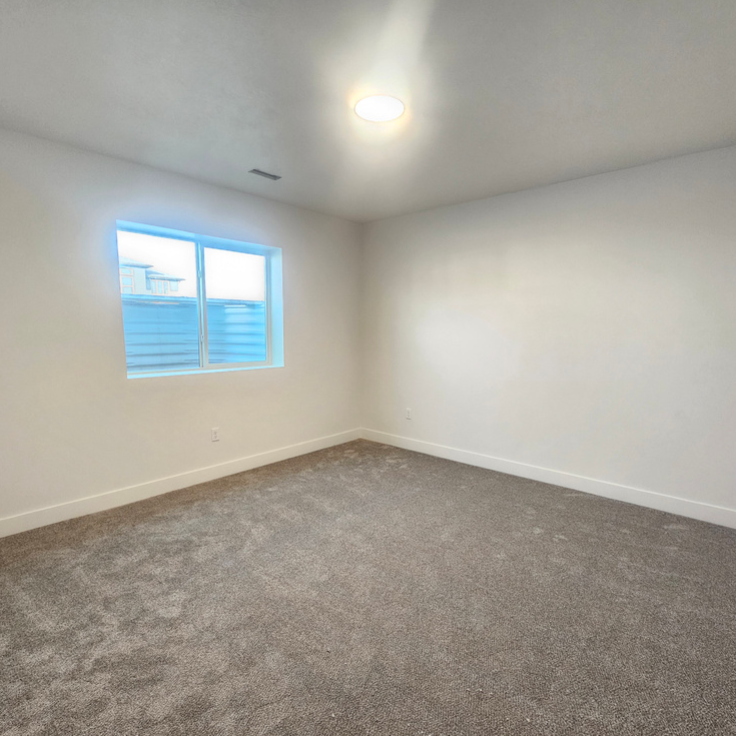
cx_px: 363
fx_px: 385
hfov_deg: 87.4
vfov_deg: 87.4
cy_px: 380
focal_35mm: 16
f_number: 2.2
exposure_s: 1/60
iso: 320
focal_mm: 2.2
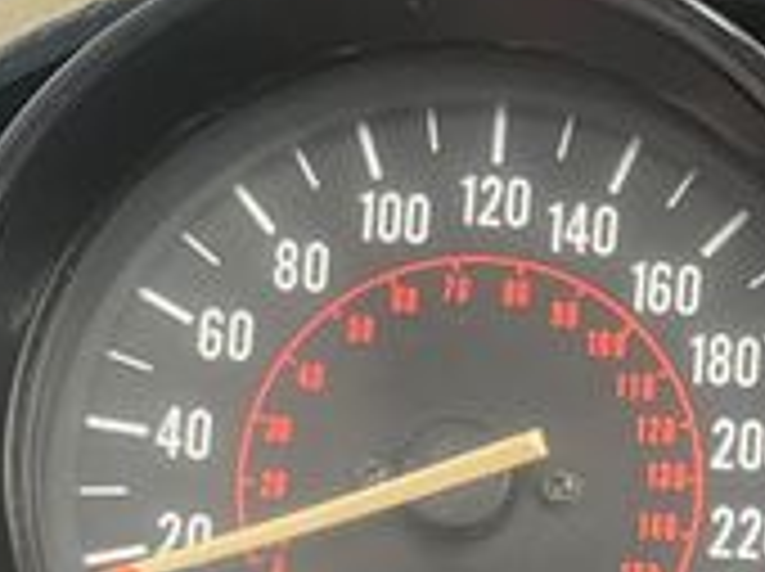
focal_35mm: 98
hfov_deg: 18.0
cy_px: 937
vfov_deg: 13.8
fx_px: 2163
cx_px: 1125
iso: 320
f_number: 1.6
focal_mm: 5.1
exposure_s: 1/50
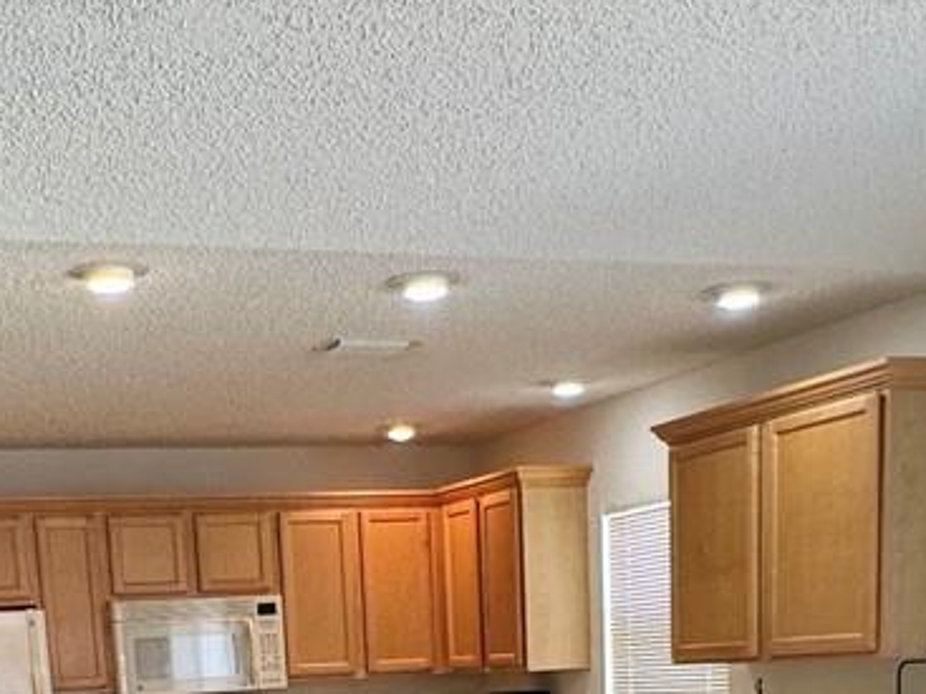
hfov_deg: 31.6
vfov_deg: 20.7
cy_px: 1017
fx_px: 1631
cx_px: 348
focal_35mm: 61
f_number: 2.2
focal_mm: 2.22
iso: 125
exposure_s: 1/120
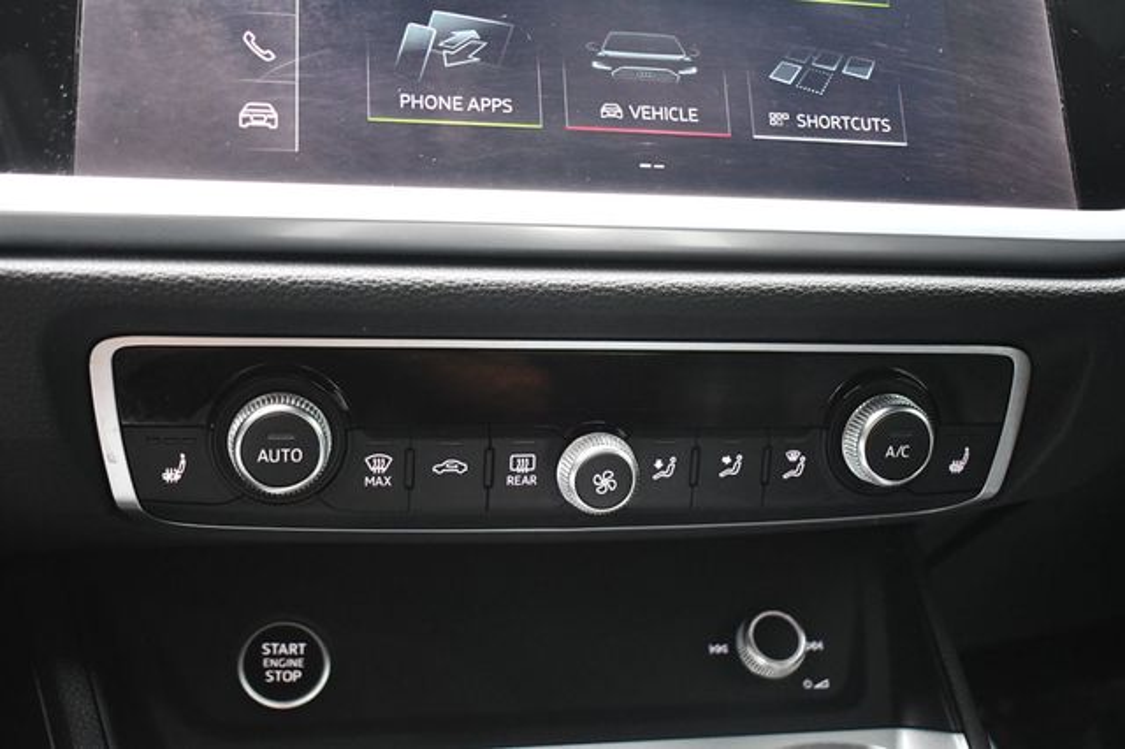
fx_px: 1405
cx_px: 562
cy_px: 374
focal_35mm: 45
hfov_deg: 43.6
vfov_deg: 29.8
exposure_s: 1/80
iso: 3200
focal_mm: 30
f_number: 4.2
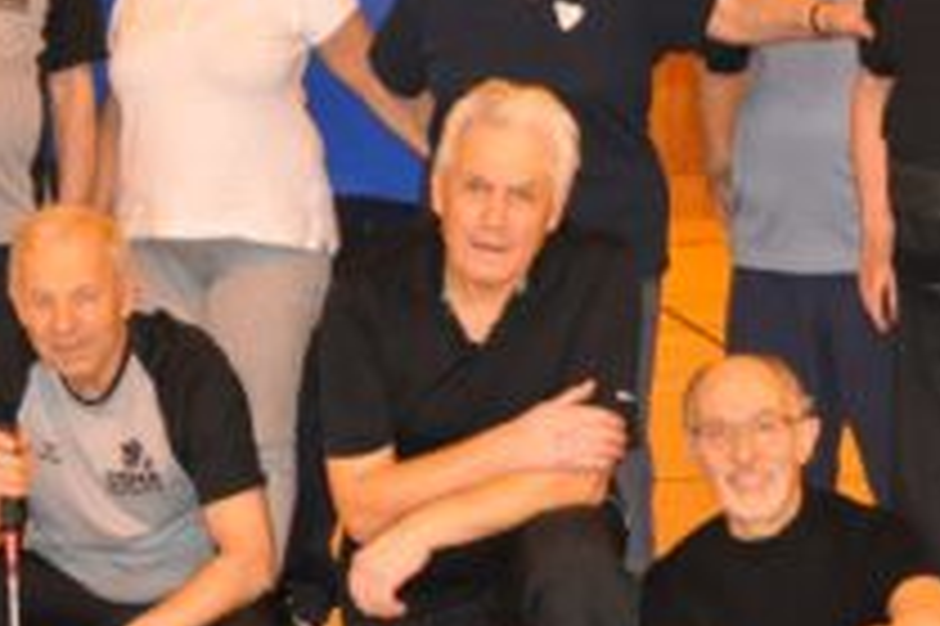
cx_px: -247
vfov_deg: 8.3
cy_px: 315
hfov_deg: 12.1
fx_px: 4305
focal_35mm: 165
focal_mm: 30
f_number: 4.2
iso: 800
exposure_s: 1/60
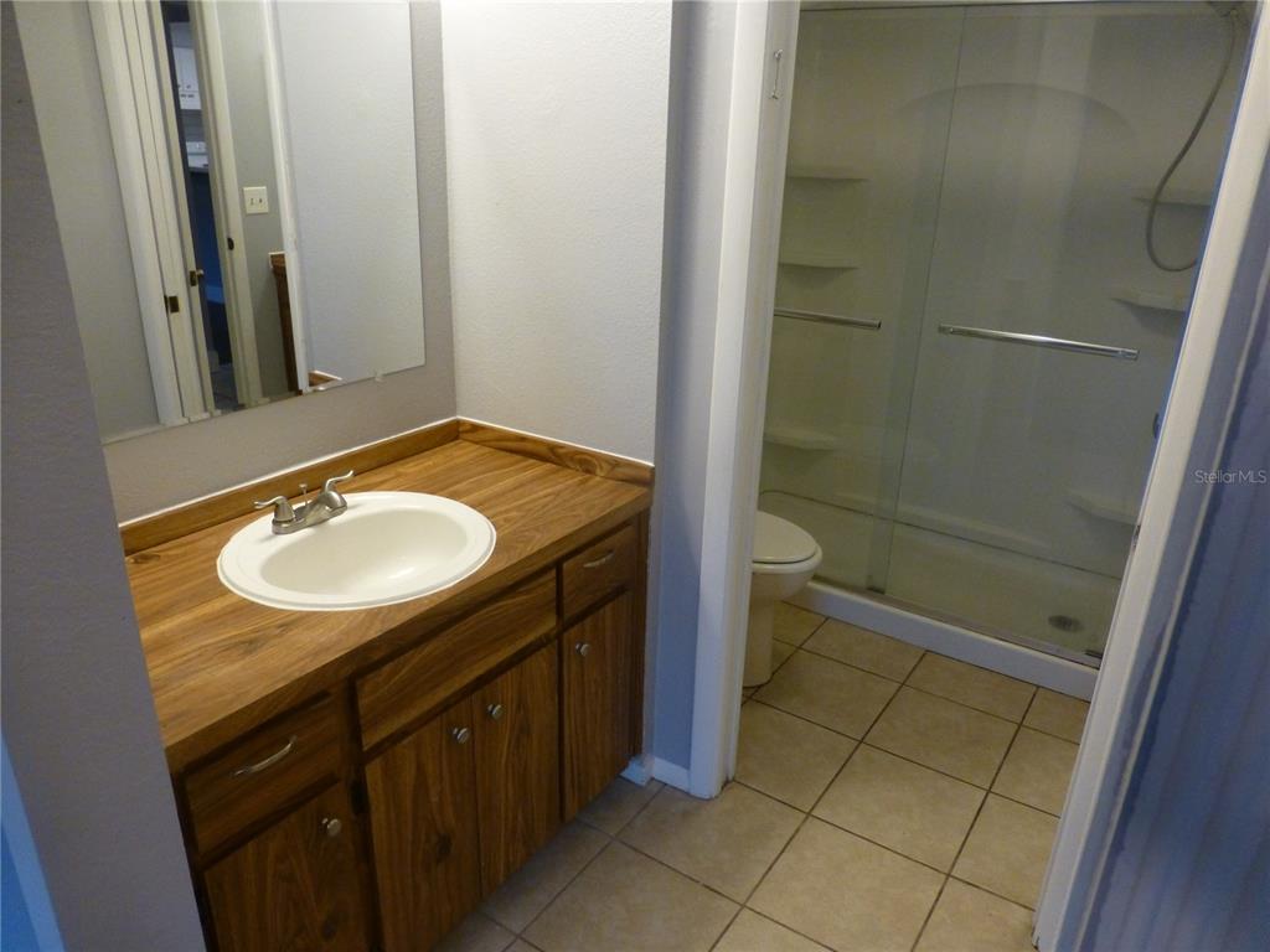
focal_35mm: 24
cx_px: 635
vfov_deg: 56.8
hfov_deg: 71.6
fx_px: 881
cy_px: 476
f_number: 3.3
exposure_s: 1/40
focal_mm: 4.3
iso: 400
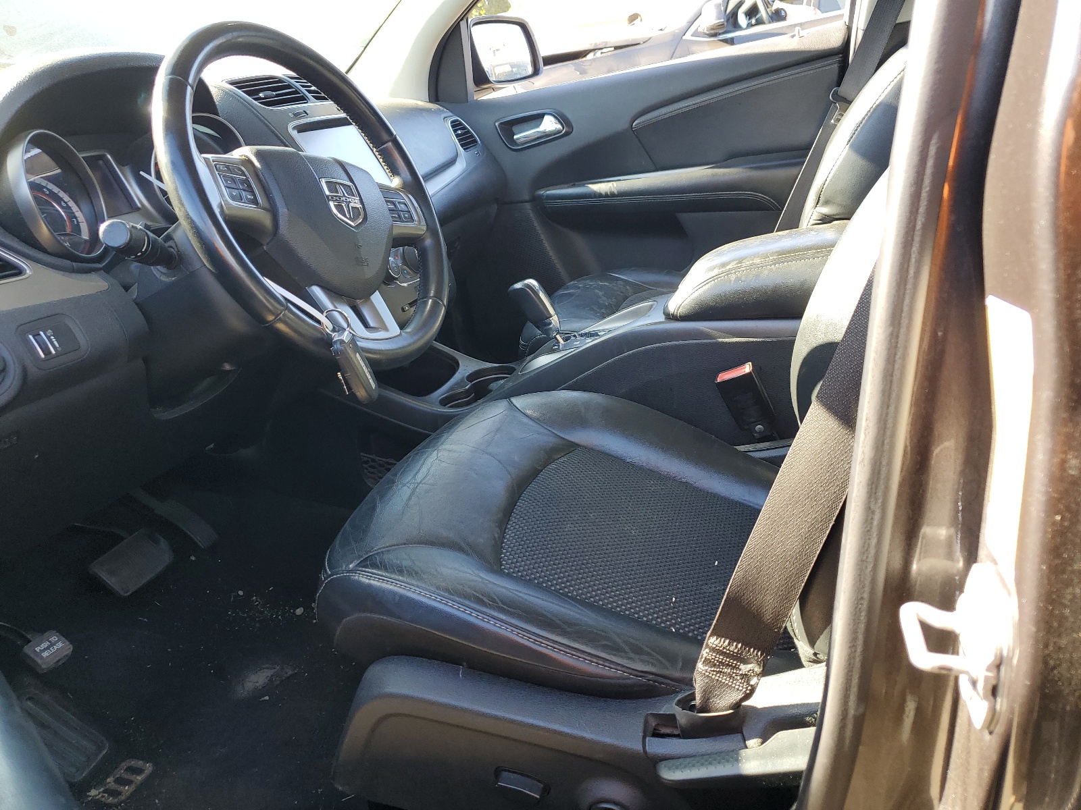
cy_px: 405
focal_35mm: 26
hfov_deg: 67.3
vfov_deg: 53.1
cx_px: 540
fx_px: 812
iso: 50
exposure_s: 1/123
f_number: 1.5
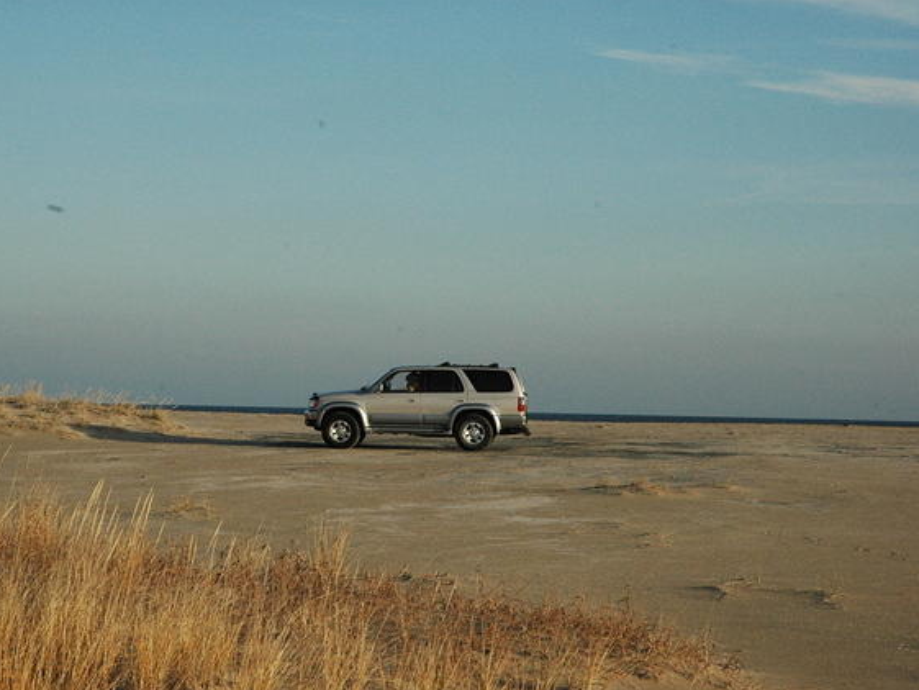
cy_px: 345
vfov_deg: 12.9
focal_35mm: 115
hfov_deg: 17.1
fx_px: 3054
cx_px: 411
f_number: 14
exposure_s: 1/800
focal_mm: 70
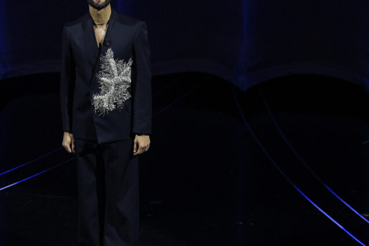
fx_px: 2633
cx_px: 102
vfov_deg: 5.3
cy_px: 126
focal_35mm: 257
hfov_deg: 8.0
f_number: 3.2
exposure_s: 1/200
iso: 2500
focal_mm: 160
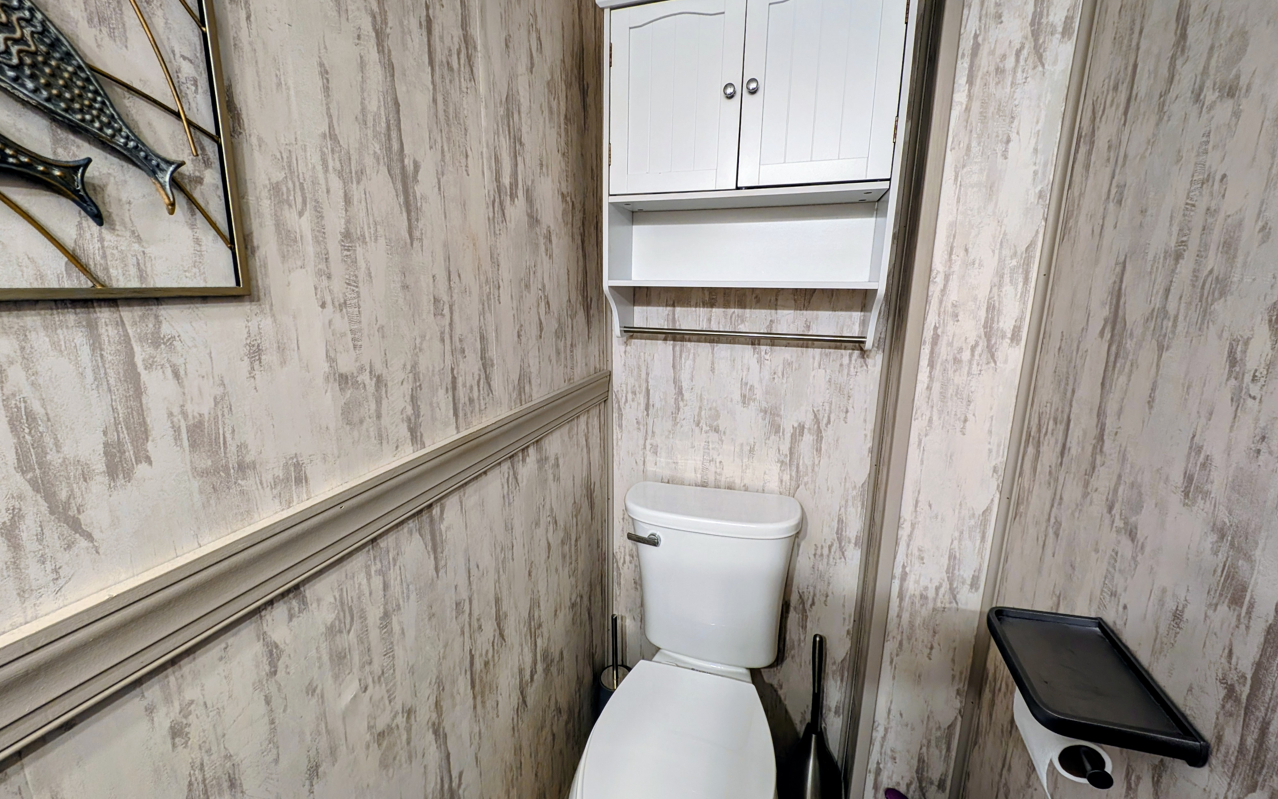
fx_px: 453
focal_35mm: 13
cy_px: 372
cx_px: 626
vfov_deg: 82.7
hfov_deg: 109.3
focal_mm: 2.23
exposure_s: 1/23.8
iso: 134
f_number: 1.95
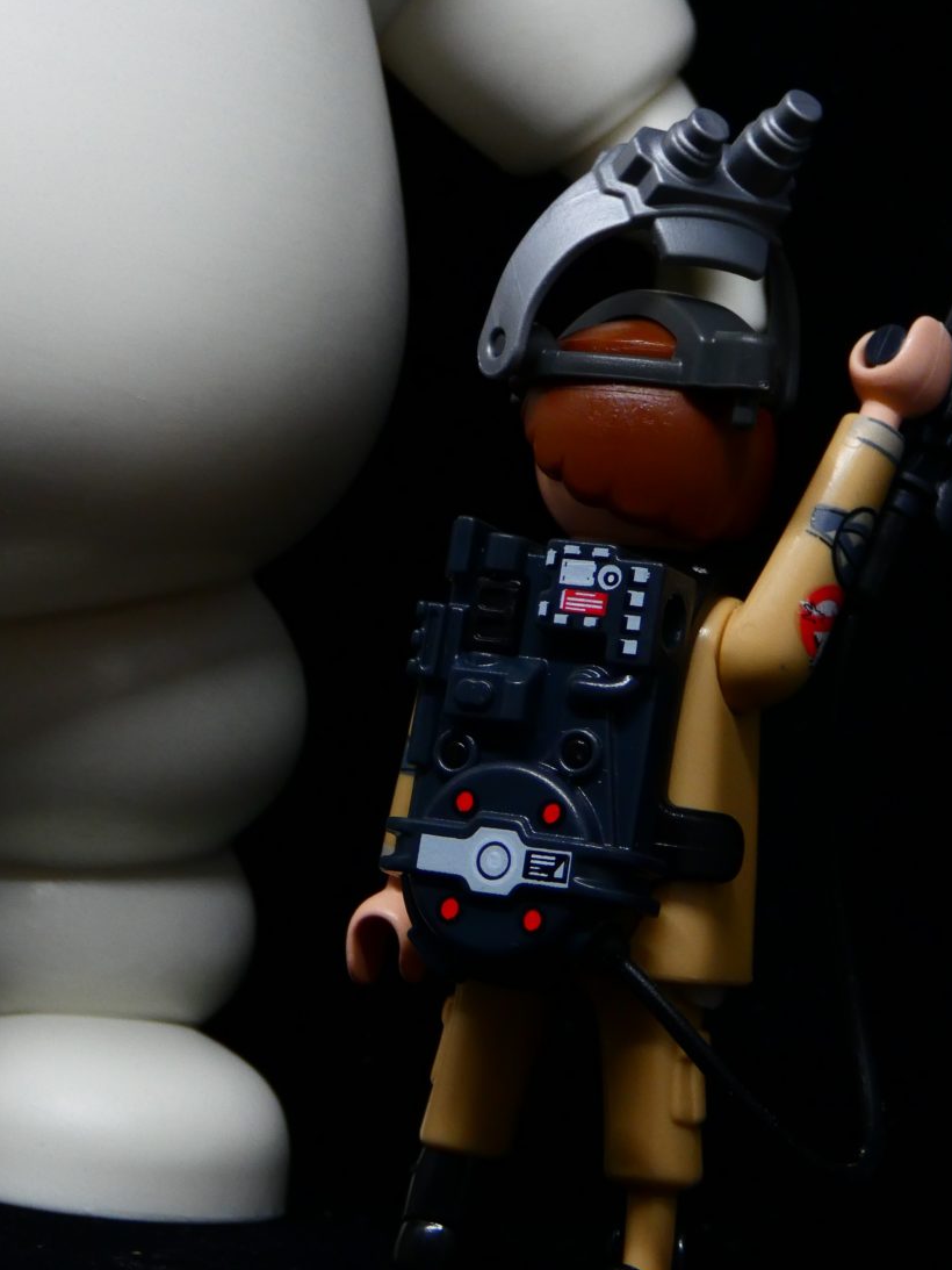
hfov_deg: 14.2
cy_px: 591
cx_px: 408
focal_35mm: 104
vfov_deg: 18.9
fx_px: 3813
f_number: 4.4
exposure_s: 1/50
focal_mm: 13.3
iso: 200
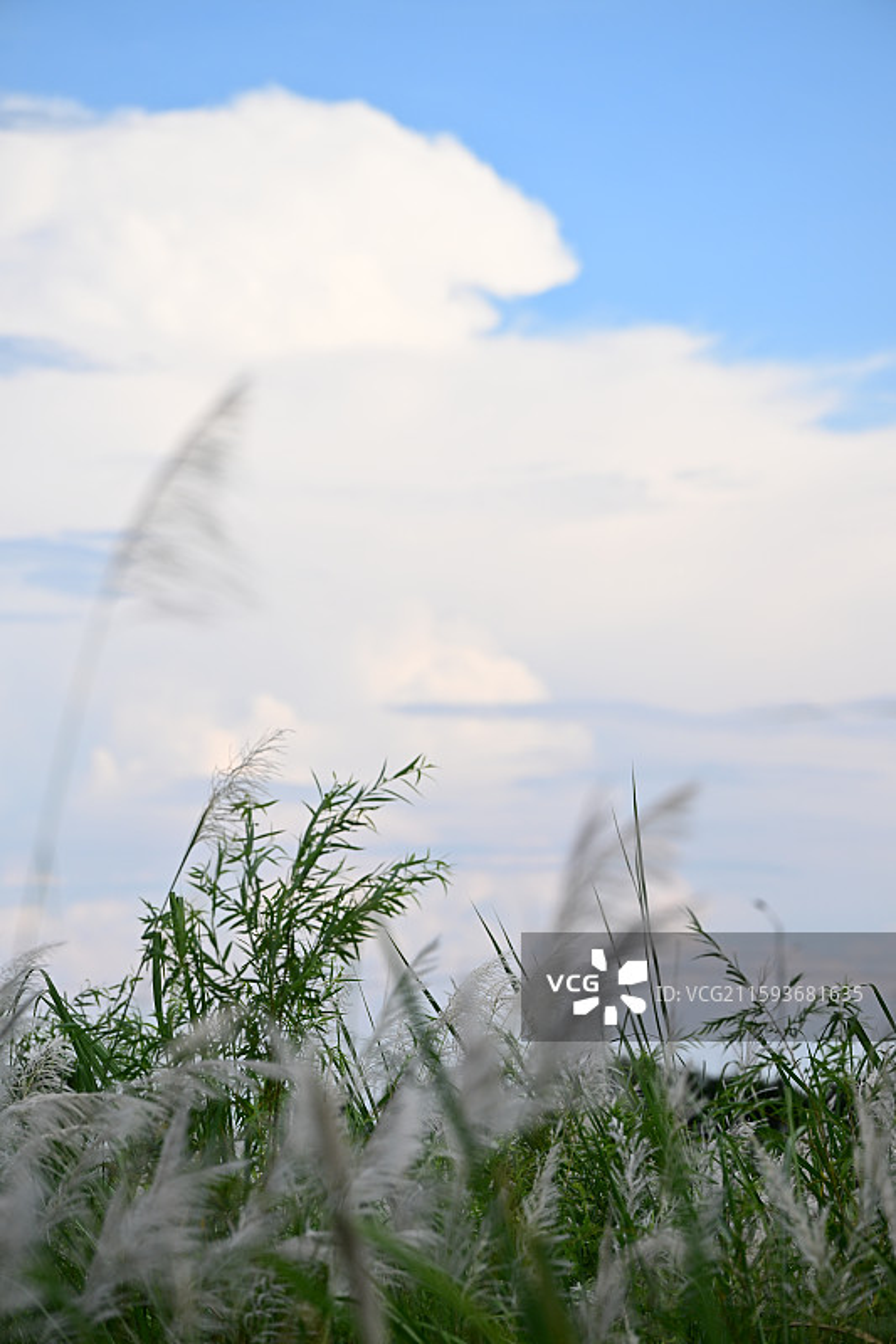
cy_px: 672
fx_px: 7469
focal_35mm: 200
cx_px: 448
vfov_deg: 10.3
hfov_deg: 6.9
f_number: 5
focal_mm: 200
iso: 200
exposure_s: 1/1250
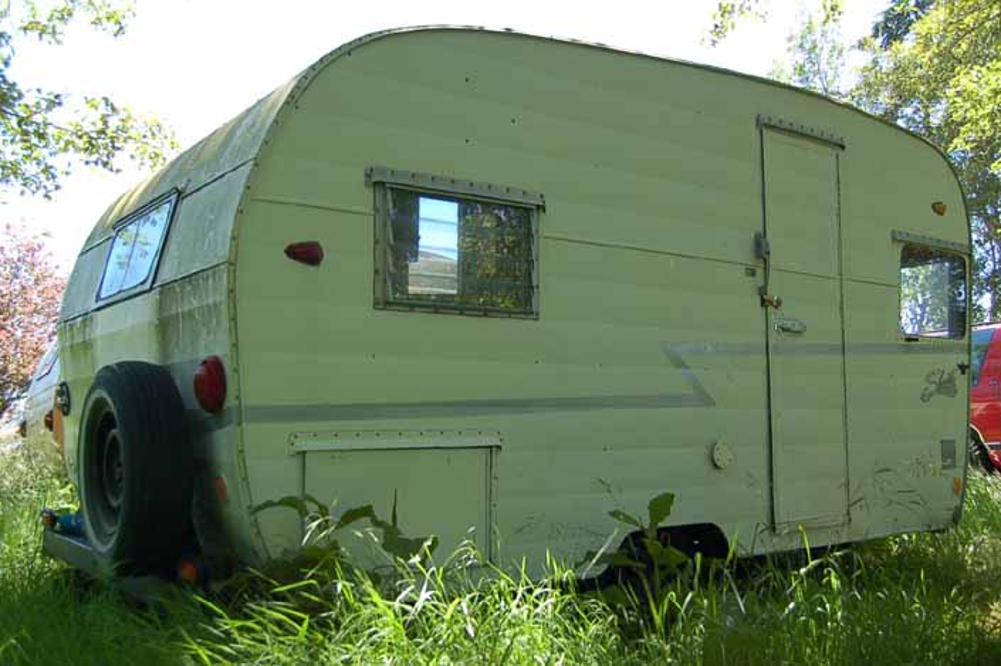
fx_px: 959
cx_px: 500
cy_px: 333
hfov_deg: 55.1
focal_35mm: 34
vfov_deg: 38.3
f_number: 3.8
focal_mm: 23
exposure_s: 1/200
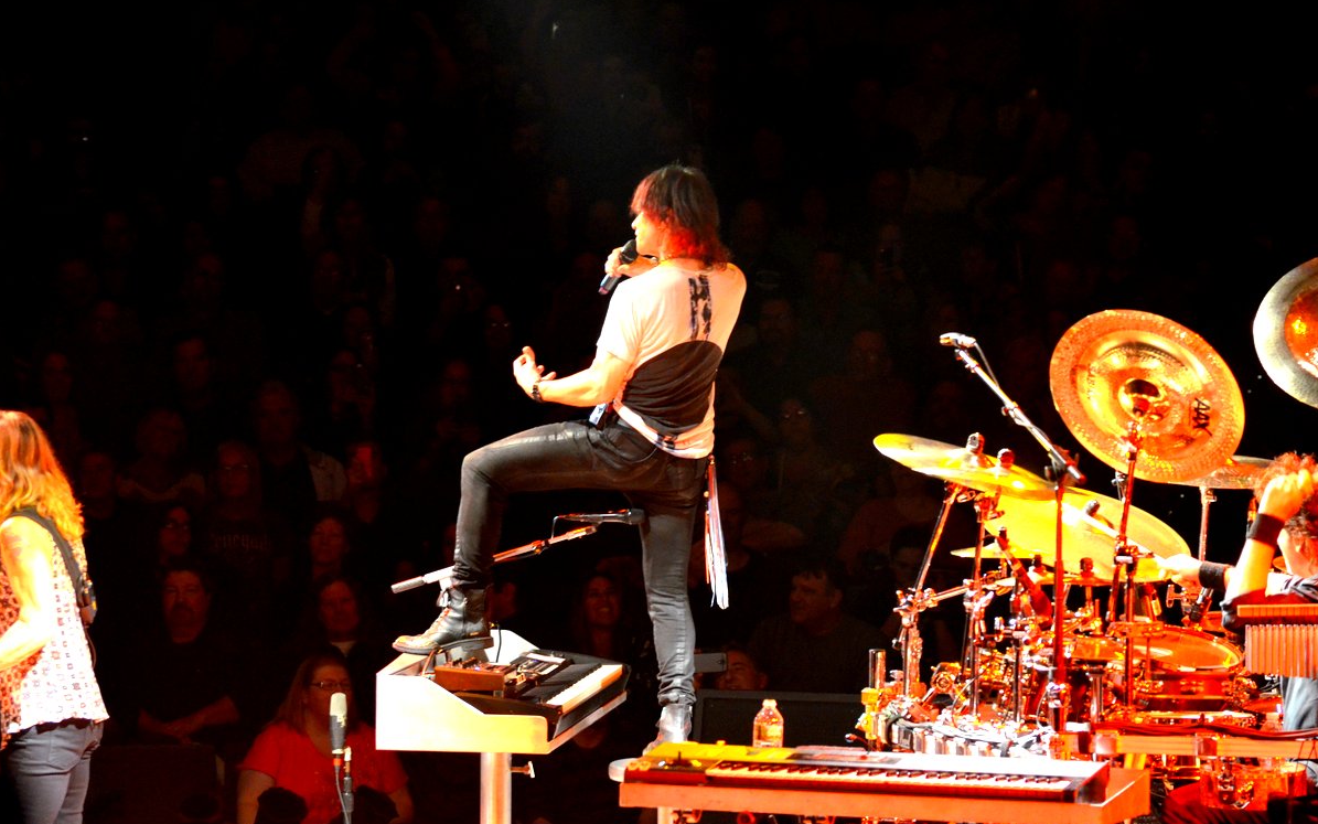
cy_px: 414
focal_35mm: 187
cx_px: 658
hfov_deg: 11.2
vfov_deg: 7.0
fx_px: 6717
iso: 1600
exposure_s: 1/100
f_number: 4.8
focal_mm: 122
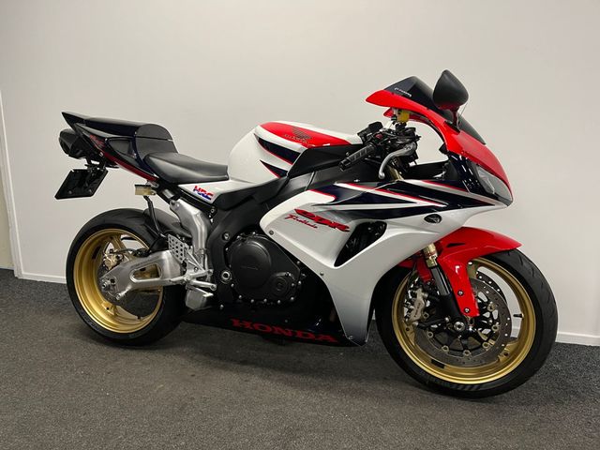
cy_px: 225
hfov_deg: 67.3
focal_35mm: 26
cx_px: 300
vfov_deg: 53.1
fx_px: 451
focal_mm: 5.1
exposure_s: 1/50
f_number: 1.6
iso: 80
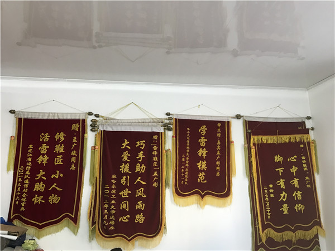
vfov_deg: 49.7
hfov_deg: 63.4
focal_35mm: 28
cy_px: 126
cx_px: 168
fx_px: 271
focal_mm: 3.99
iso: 50
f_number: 1.8
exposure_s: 1/17
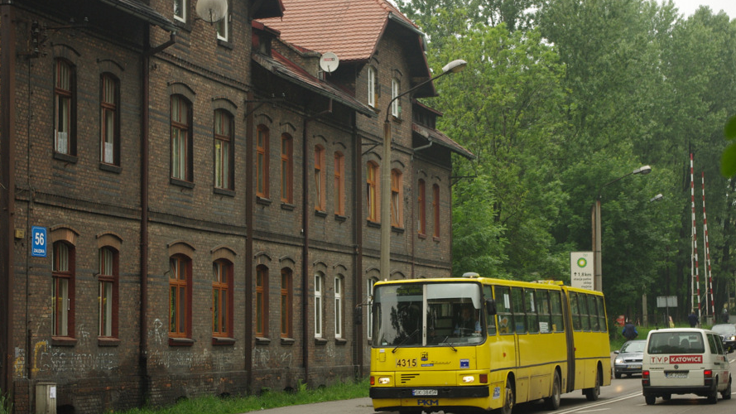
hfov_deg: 24.5
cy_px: 231
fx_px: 1698
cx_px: 370
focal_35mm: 87
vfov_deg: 13.9
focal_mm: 55
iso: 400
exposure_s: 1/320
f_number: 5.6
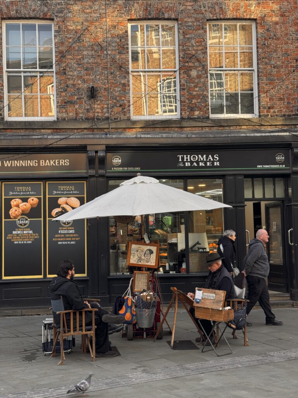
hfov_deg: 30.3
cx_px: 149
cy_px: 199
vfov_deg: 39.7
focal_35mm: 48
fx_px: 551
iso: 64
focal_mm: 6.76
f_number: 1.78
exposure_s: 1/237
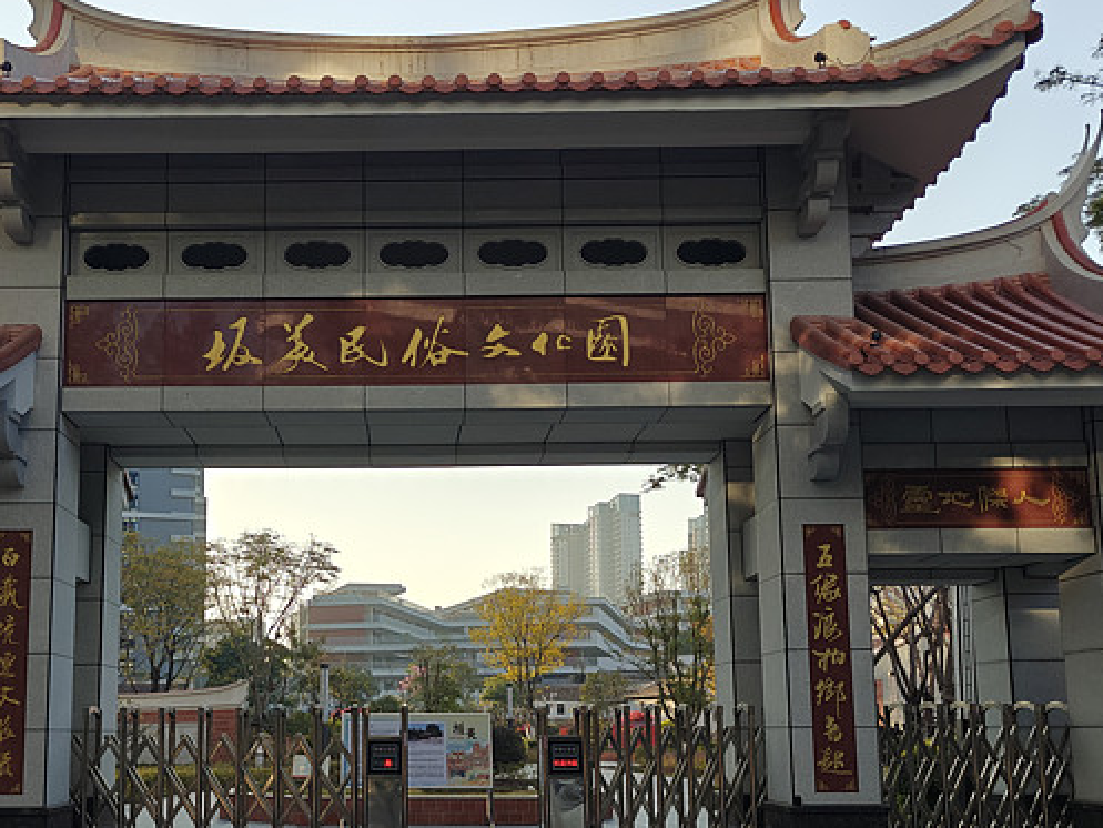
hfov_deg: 49.5
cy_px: 562
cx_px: 391
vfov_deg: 38.2
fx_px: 1179
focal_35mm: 37
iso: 50
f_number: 1.6
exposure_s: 1/3137
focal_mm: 6.06
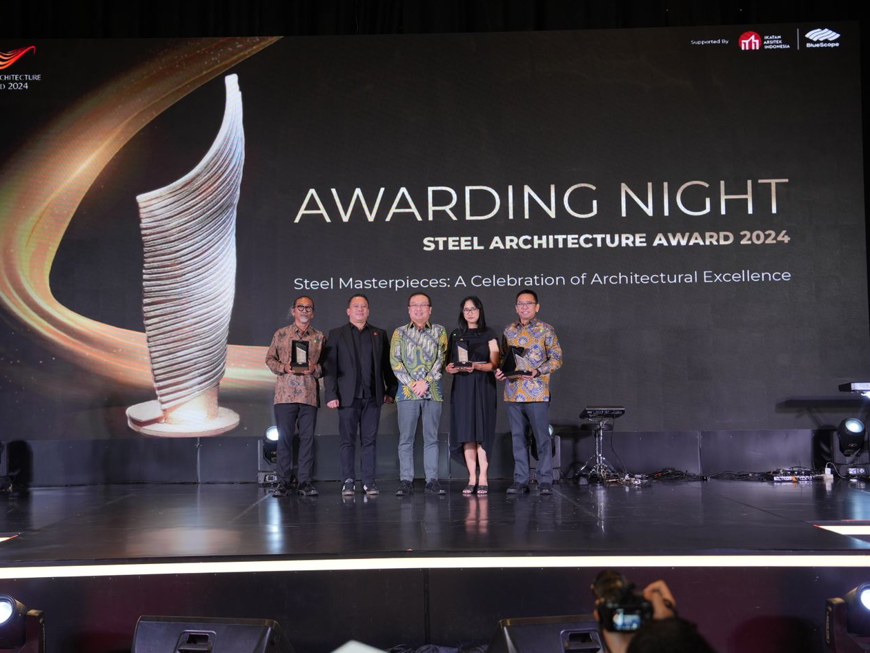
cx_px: 401
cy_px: 322
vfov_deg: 32.2
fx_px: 1131
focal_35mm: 45
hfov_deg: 42.0
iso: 500
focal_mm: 41
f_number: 2.8
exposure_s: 1/200
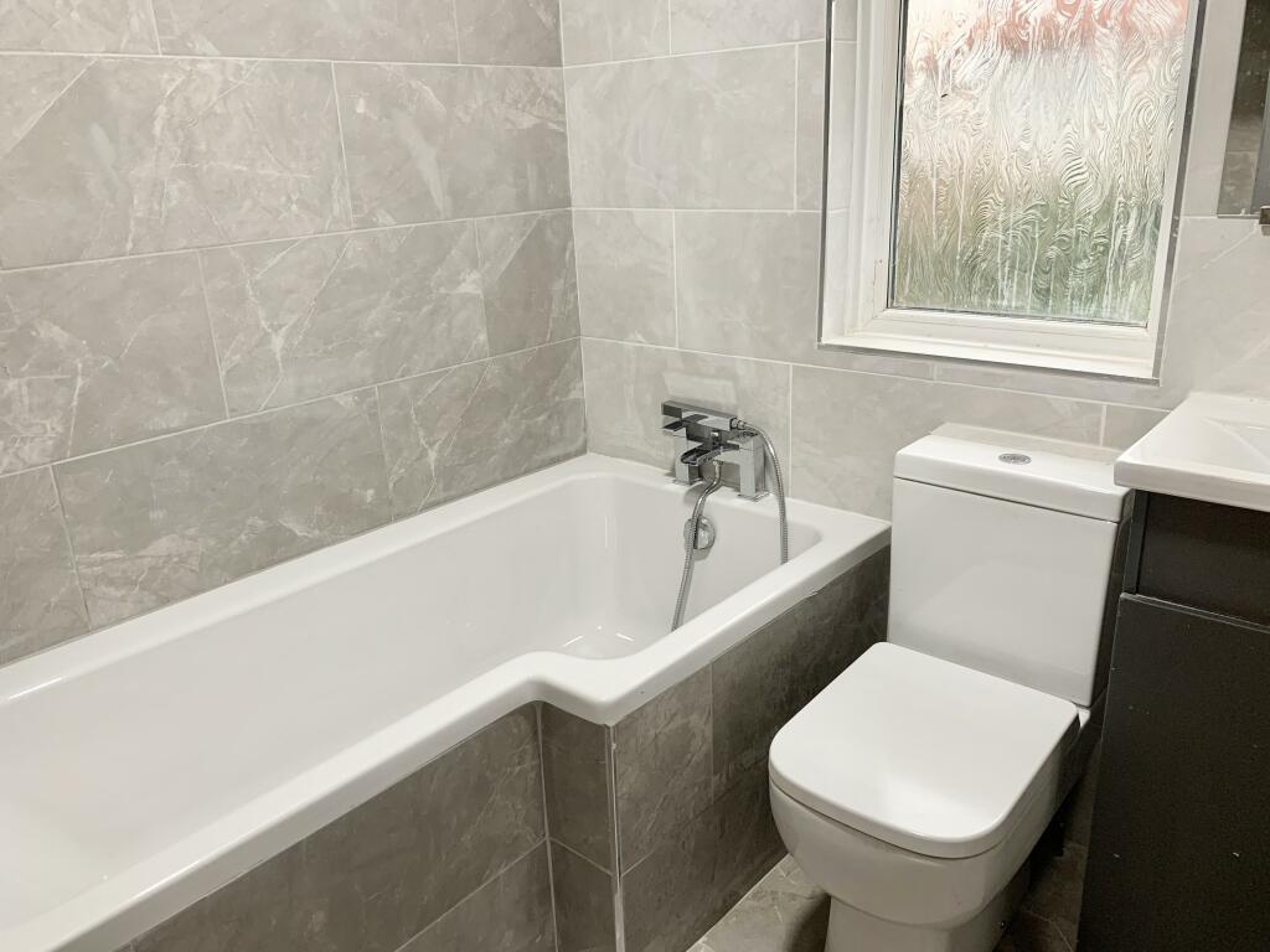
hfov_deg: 67.3
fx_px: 954
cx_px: 635
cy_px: 476
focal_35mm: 26
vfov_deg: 53.1
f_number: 1.8
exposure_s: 1/60
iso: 100
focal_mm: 4.25
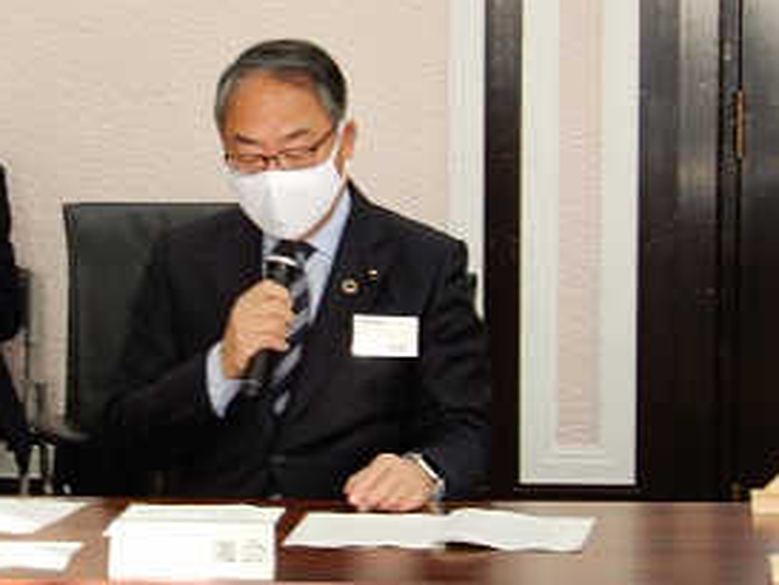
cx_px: 274
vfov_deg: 7.5
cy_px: 263
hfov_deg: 10.0
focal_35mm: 198
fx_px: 4458
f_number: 5.6
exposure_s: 1/15
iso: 400
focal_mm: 26.8
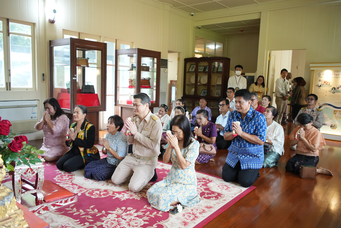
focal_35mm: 28
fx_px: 265
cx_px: 170
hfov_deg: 65.5
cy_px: 114
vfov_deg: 46.4
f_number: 3.5
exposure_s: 1/125
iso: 4000
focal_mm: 28
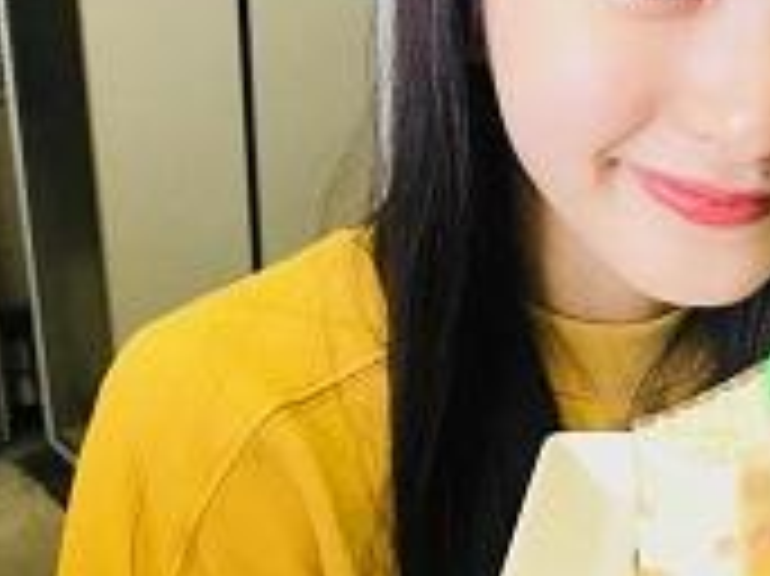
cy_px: 340
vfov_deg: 21.9
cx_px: 648
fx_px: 1489
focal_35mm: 67
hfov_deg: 28.2
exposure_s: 1/33
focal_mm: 4
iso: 25
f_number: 1.8
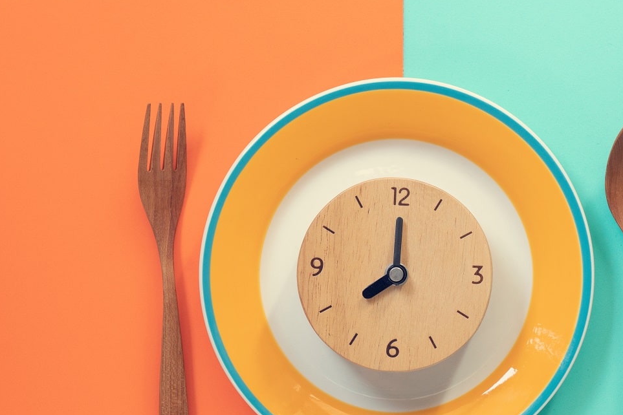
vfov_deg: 12.5
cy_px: 305
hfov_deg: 18.7
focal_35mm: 109
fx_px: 1886
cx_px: 398
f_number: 5.6
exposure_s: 1/100
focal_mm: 70
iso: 640
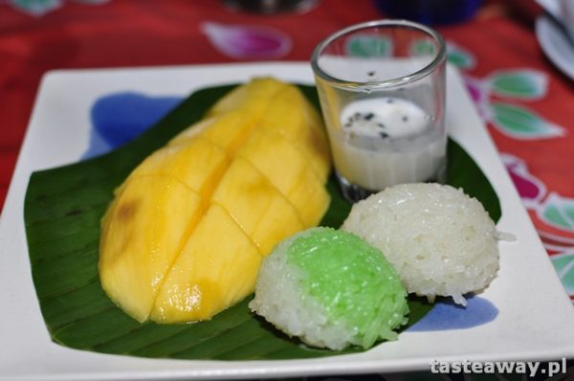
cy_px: 190
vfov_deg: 25.7
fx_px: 836
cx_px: 287
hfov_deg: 37.9
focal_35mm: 52
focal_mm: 35
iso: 200
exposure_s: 1/60
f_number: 4
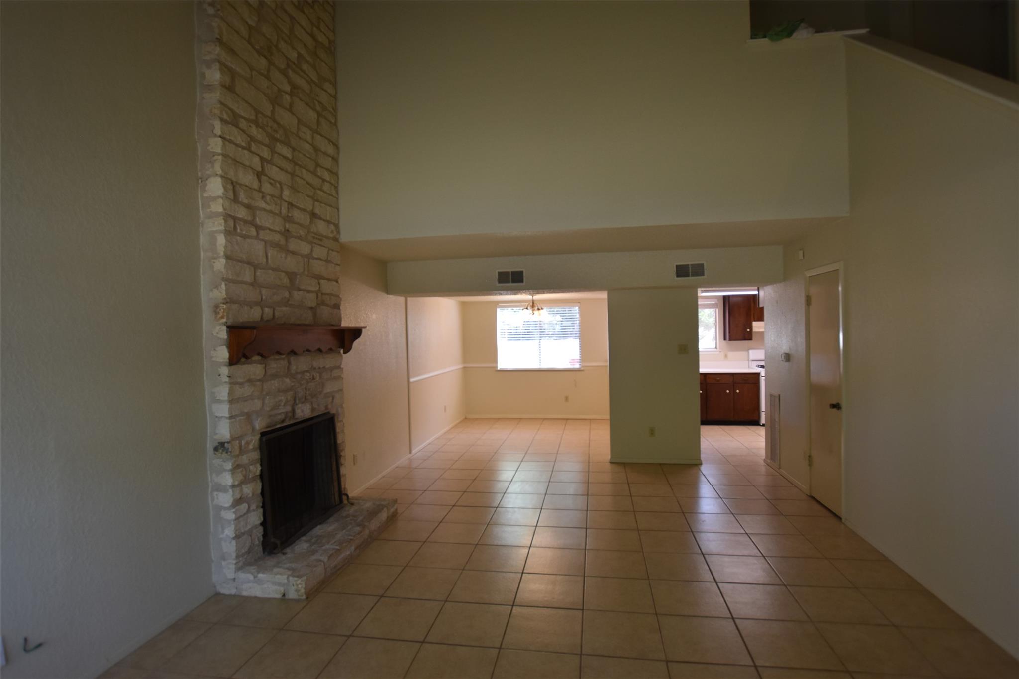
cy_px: 340
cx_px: 510
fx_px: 488
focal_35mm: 17
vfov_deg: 69.6
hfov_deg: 92.4
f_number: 4.5
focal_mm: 11.5
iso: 400
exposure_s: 1/80
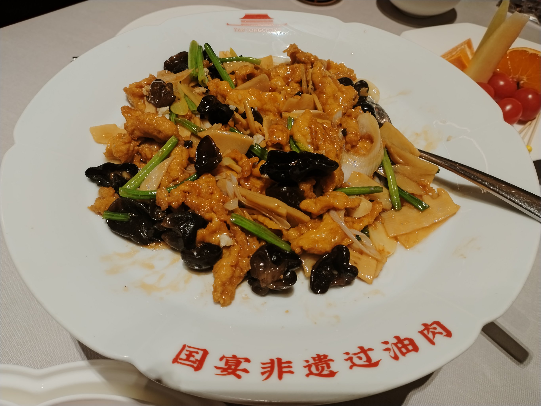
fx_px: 406
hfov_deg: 67.3
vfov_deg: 53.1
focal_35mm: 26
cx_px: 270
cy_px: 203
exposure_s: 1/1429
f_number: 1.8
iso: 100
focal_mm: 4.26
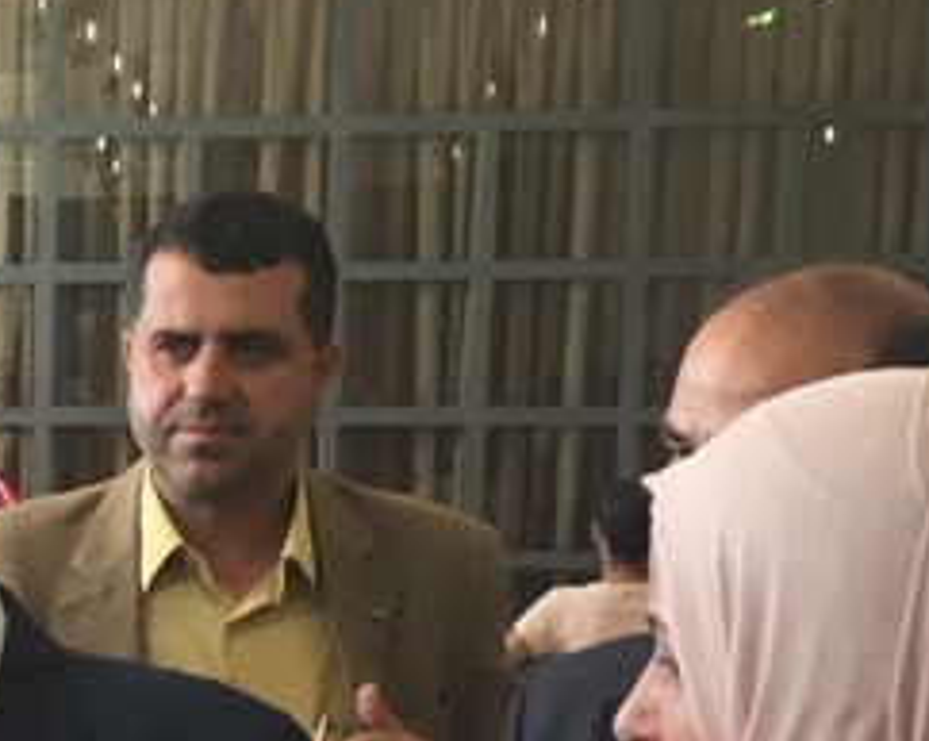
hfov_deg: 15.0
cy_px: 868
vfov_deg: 12.5
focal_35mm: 120
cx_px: -426
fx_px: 3295
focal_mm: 4.15
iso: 32
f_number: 2.2
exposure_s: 1/33
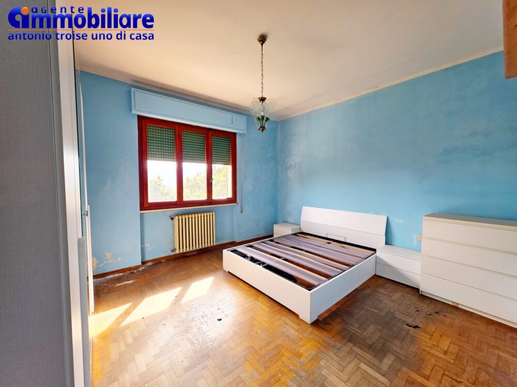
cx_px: 258
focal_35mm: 13
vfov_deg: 89.9
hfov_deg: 106.2
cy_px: 194
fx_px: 194
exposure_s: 1/100
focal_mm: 2.2
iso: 40
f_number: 1.9
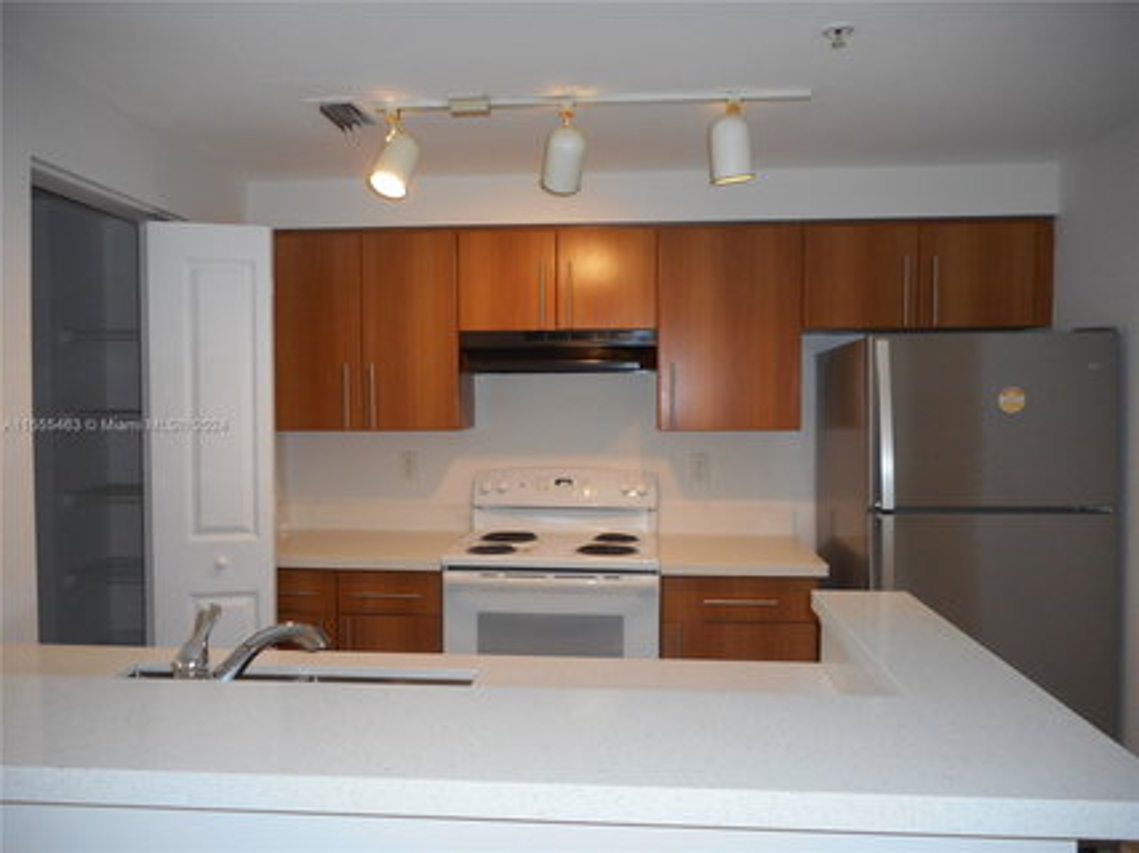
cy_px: 426
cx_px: 570
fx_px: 822
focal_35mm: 25
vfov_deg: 54.9
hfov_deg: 69.4
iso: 220
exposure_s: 1/25
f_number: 3.7
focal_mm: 4.5
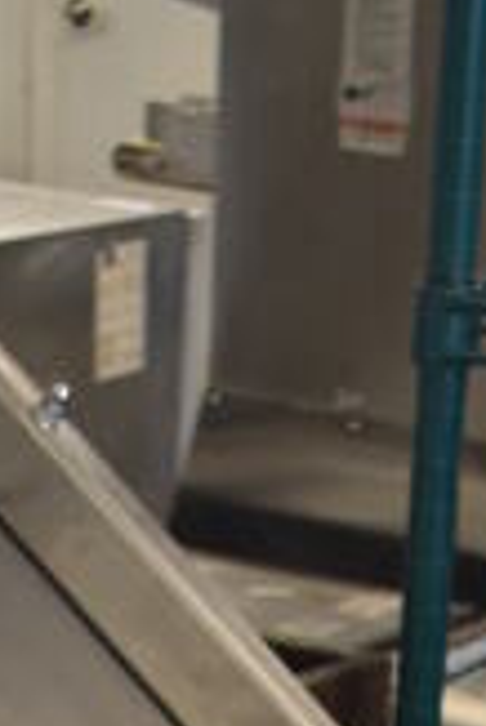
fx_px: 3051
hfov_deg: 9.1
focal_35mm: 151
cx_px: 94
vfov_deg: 11.5
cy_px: 1672
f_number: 3.5
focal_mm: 18
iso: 1000
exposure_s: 1/125
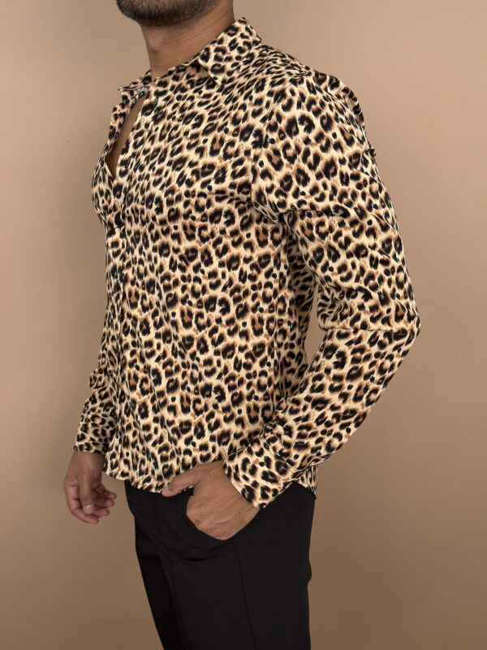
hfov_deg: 34.3
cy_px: 325
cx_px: 244
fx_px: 788
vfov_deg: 44.8
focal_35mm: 42
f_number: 1.78
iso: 64
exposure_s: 1/121
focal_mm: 6.76
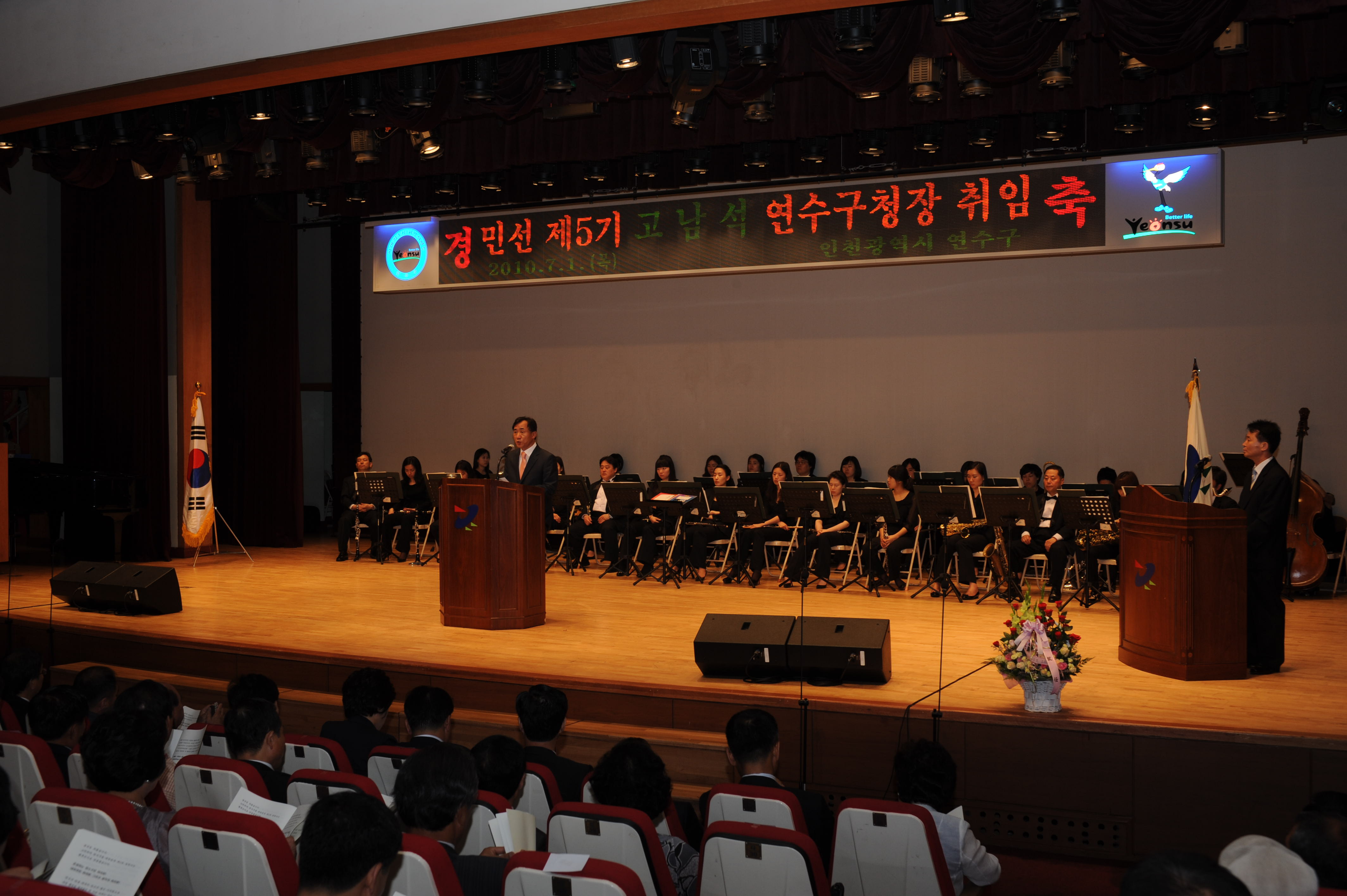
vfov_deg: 33.4
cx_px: 674
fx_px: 1496
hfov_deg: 48.5
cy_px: 448
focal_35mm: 40
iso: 400
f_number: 8
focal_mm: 40
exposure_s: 1/80
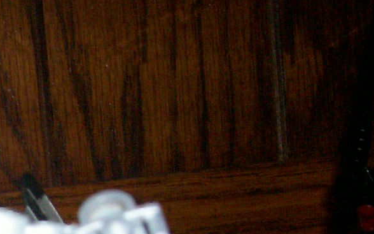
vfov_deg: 9.3
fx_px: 1355
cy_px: 458
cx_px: -223
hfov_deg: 14.4
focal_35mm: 133
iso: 140
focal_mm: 5.9
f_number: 4.5
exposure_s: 1/64
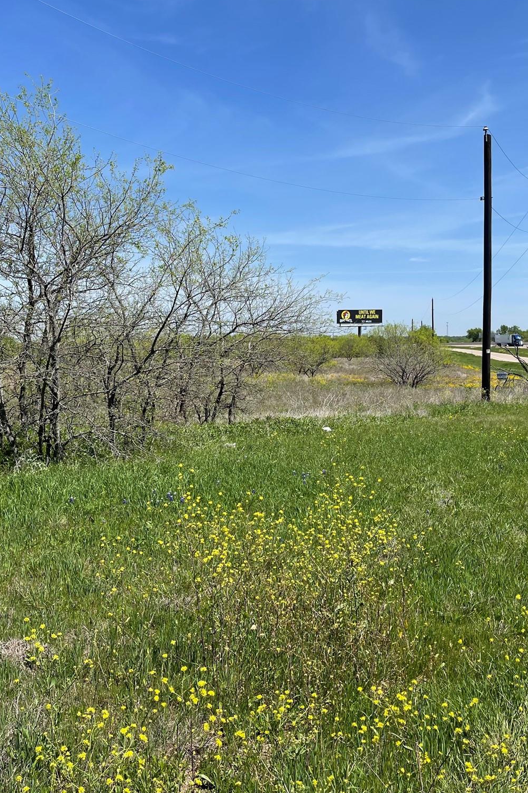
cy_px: 391
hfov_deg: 35.9
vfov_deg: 51.9
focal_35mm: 37
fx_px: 814
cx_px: 261
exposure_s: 1/3344
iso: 32
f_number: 1.6
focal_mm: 5.1
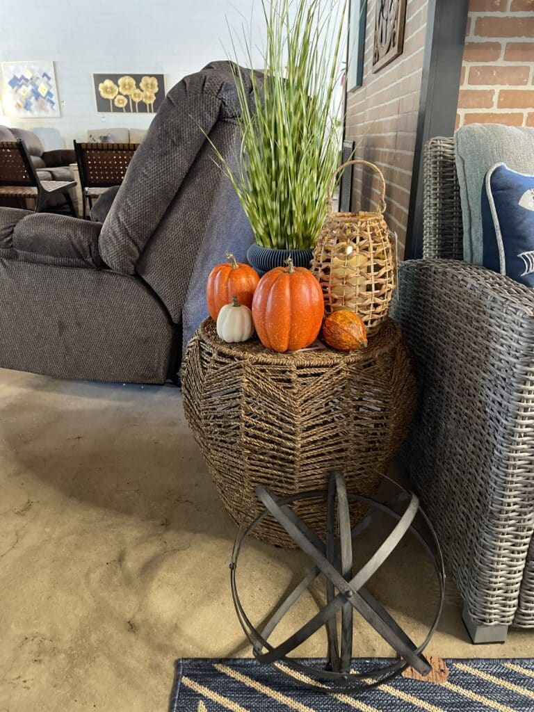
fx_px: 535
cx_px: 267
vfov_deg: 67.3
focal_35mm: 26
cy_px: 356
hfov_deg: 53.1
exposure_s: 1/30
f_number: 1.6
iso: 500
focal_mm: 4.2
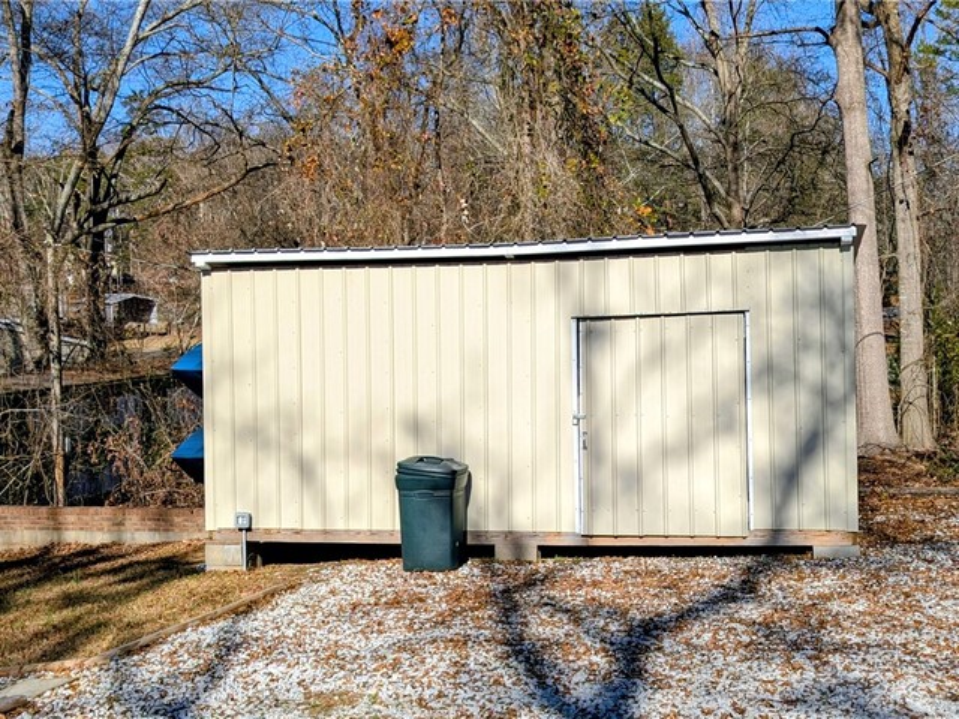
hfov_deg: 71.6
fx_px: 665
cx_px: 480
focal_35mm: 24
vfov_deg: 56.8
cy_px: 360
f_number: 1.68
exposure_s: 1/1393
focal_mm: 6.9
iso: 22
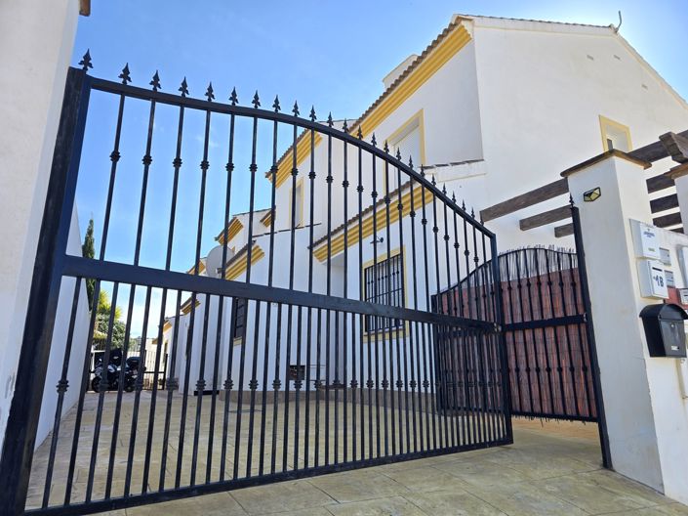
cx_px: 344
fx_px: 457
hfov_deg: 74.0
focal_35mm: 23
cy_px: 258
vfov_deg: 58.8
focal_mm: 6.3
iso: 12
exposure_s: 1/271
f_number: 1.7
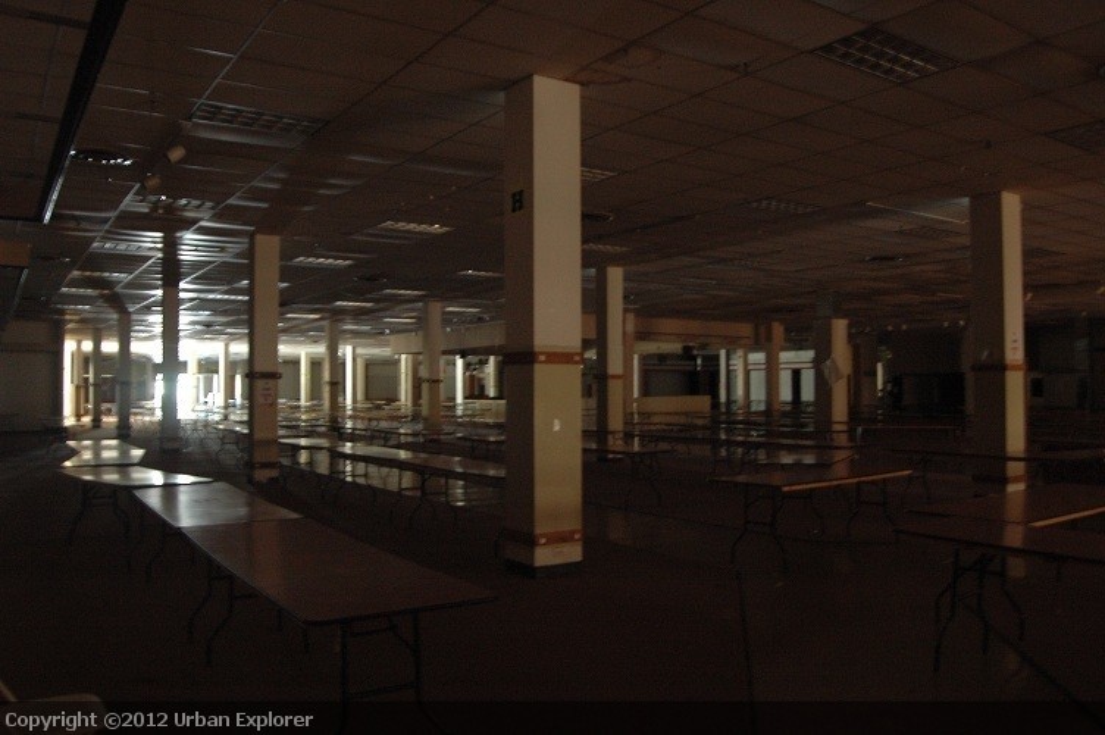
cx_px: 552
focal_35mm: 27
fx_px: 828
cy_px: 368
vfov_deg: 47.8
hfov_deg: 67.4
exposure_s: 1.3
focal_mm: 18
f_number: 4.5
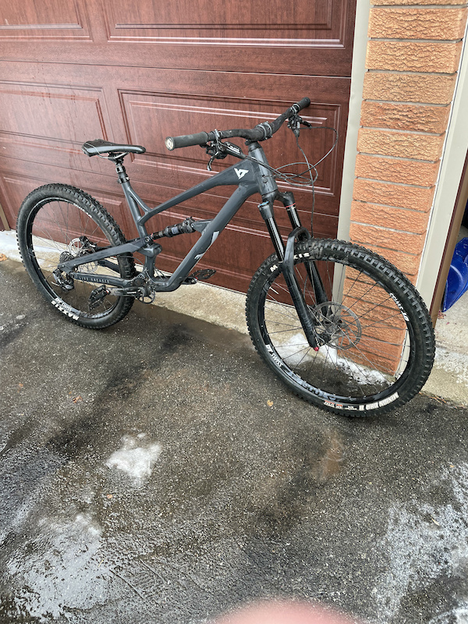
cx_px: 234
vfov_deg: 67.3
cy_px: 312
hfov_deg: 53.1
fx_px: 469
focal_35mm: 26
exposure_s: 1/121
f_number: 1.6
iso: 40
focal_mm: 4.2
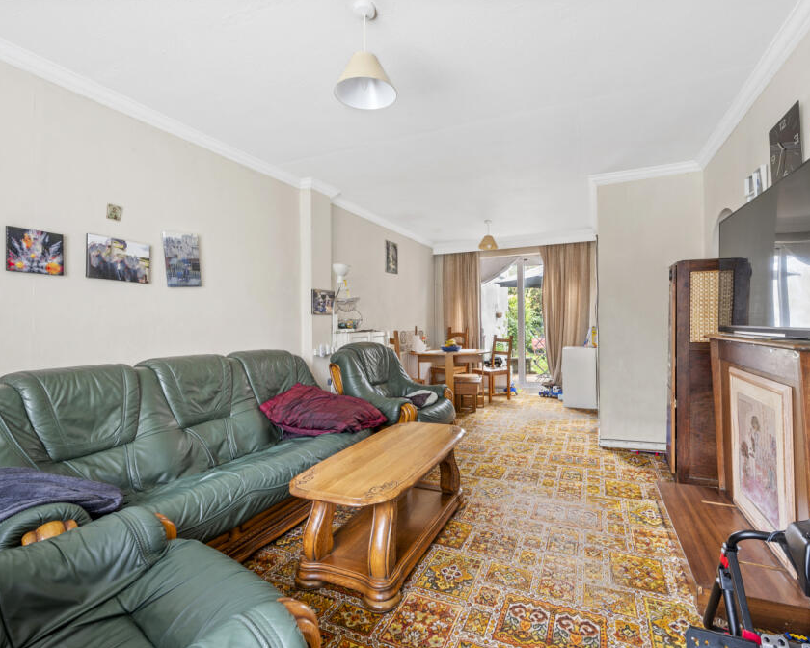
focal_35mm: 16
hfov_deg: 93.0
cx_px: 430
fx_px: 384
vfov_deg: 80.4
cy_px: 323
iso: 200
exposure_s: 4
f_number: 16
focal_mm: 14
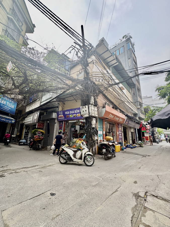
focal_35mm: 14
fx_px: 92
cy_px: 114
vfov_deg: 102.1
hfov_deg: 85.7
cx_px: 85
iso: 40
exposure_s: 1/284
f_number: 2.2
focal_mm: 2.22
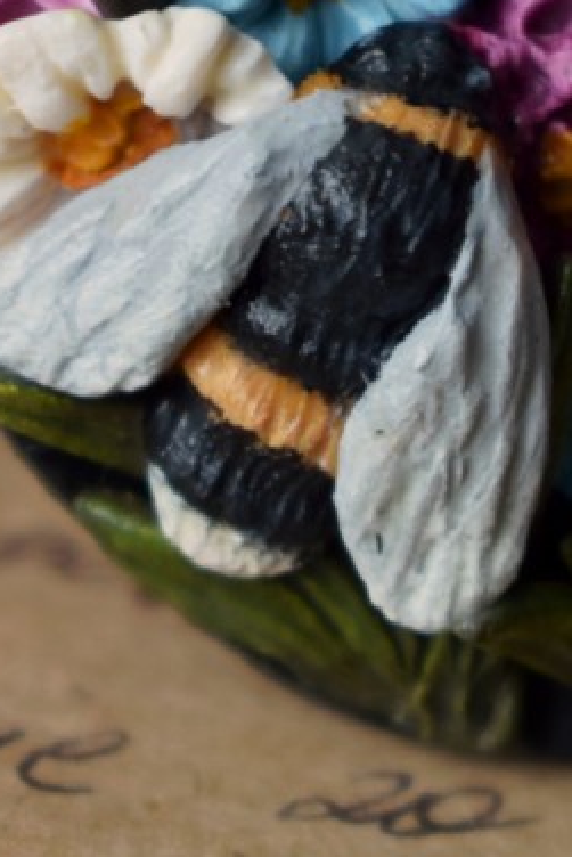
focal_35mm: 253
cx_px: 207
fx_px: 6013
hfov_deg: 5.4
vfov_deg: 8.1
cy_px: -128
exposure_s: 1/60
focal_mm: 55
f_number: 5.6
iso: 900
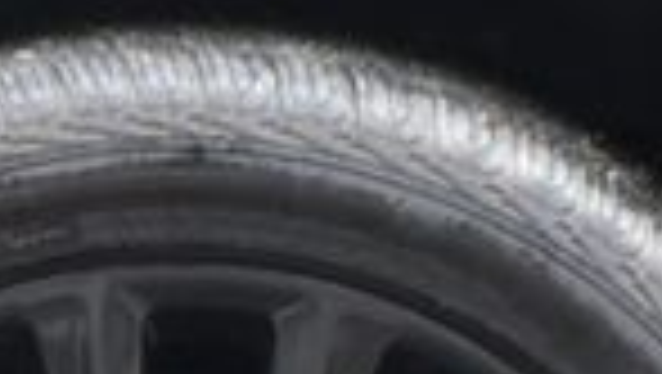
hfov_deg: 3.0
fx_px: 12597
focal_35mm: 717
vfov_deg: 1.7
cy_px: 739
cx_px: 122
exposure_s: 1/160
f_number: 4.8
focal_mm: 105
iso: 800
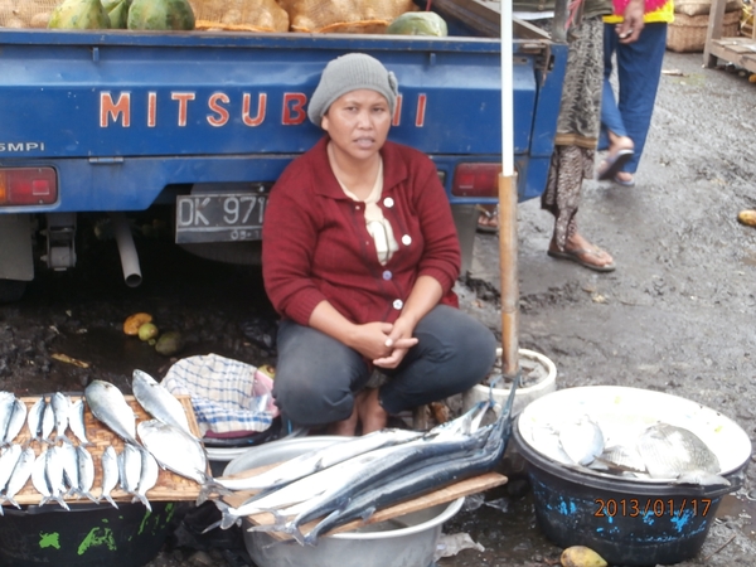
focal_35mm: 57
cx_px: 378
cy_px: 284
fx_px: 1245
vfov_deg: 25.7
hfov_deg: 33.8
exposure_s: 1/50
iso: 125
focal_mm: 10.11
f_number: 4.5
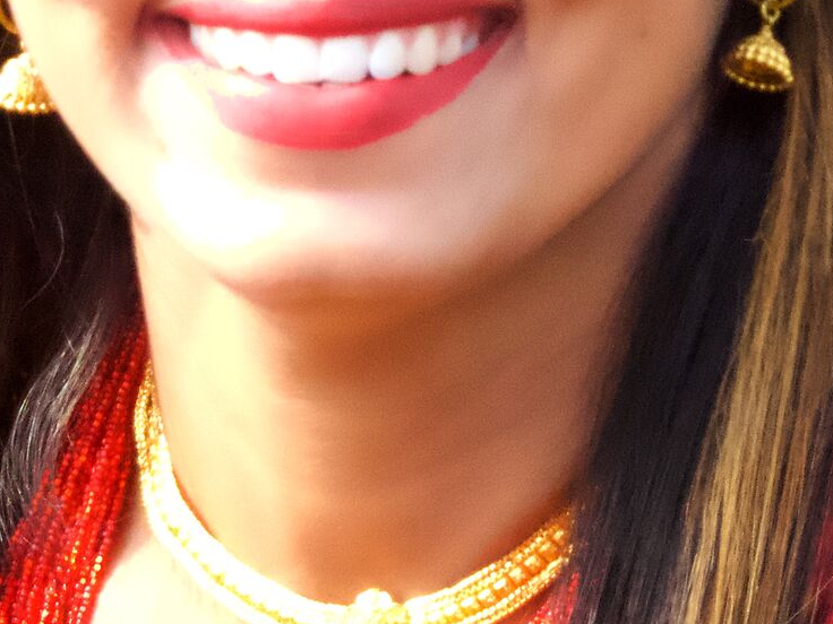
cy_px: -112
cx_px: 243
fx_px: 23535
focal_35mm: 978
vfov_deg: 1.5
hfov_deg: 2.0
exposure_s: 1/500
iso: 800
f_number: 5.5
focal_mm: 53.8
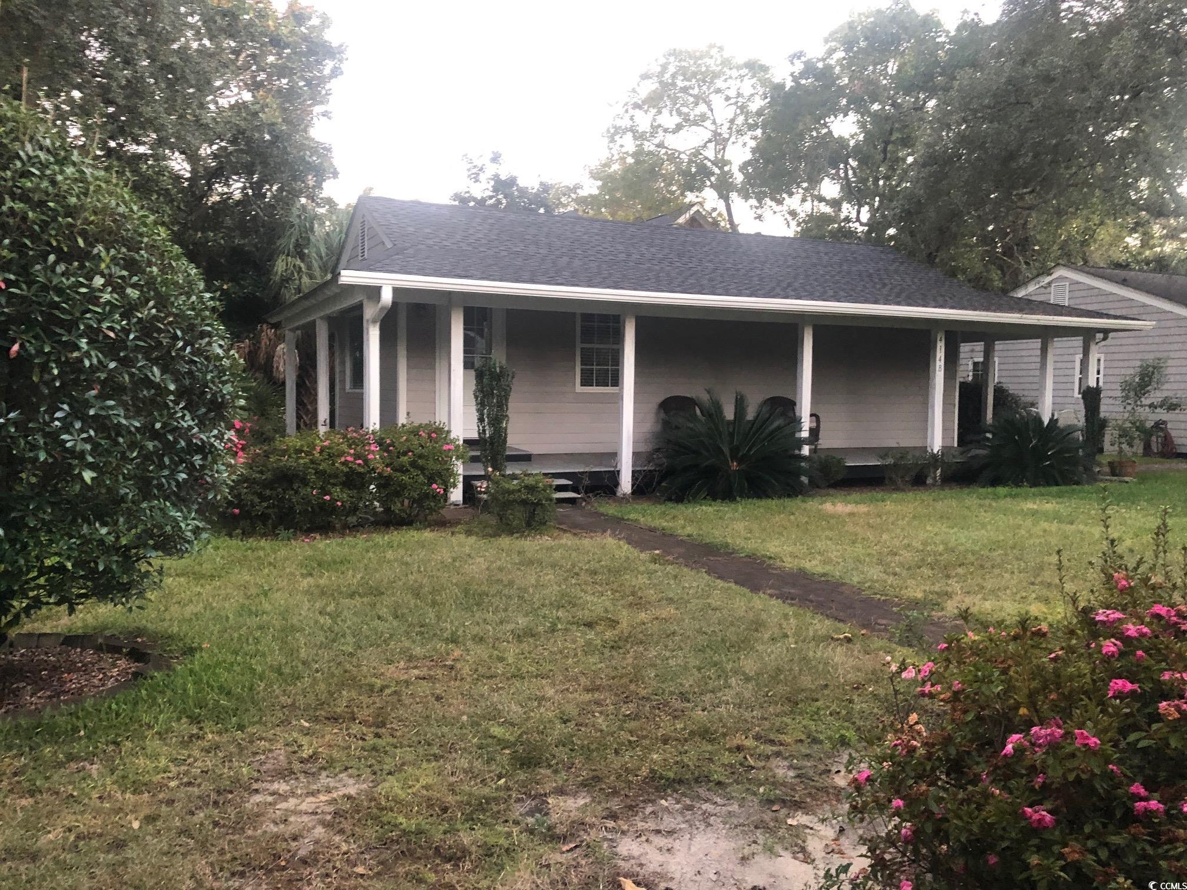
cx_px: 594
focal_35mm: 28
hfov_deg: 63.4
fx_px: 960
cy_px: 445
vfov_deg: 49.7
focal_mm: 3.99
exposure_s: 1/15
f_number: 1.8
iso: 80
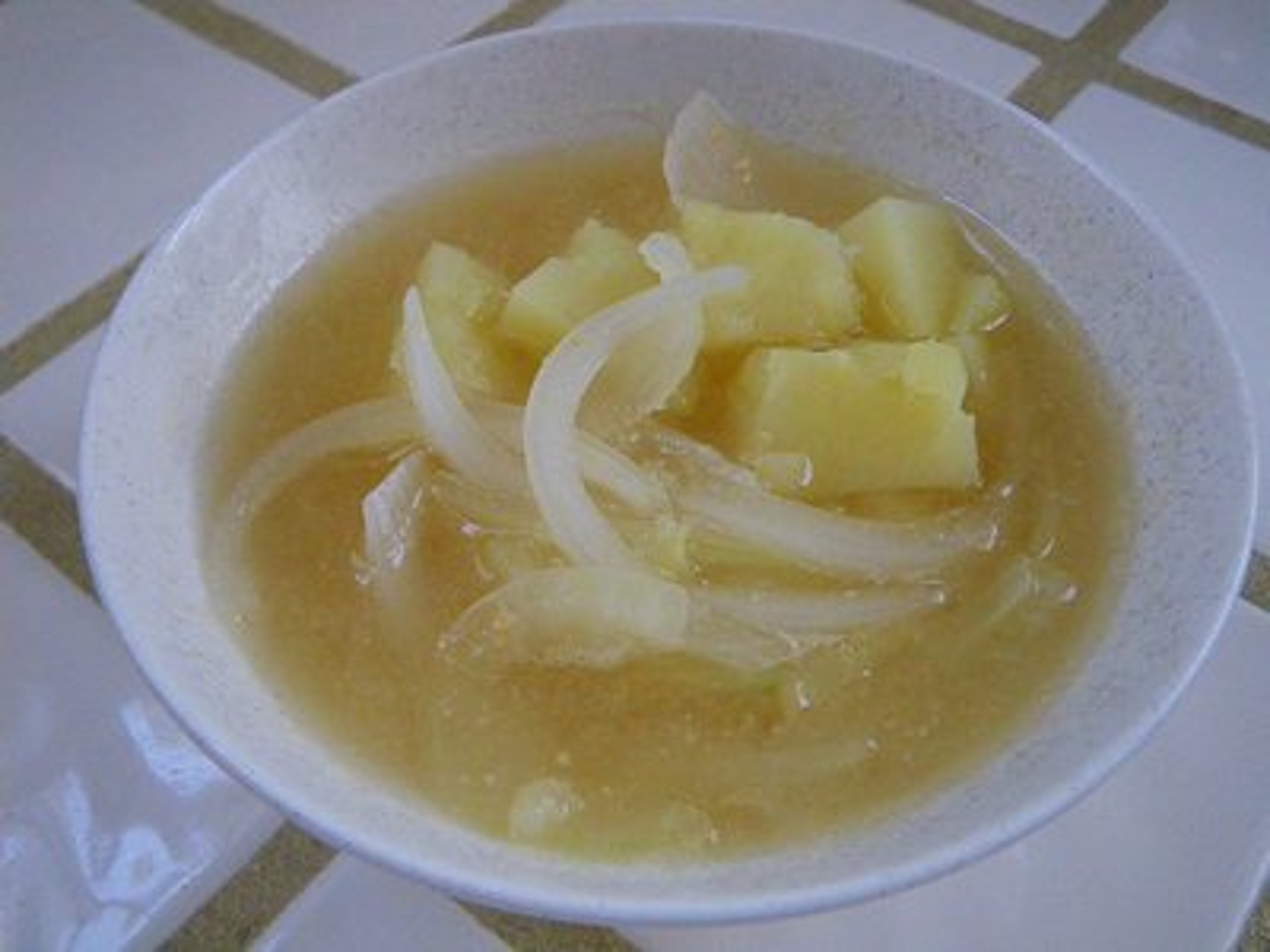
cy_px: 476
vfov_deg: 41.8
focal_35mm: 34
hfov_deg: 54.0
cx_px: 635
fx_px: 1247
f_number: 3.8
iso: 800
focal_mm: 6.1
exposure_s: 1/50
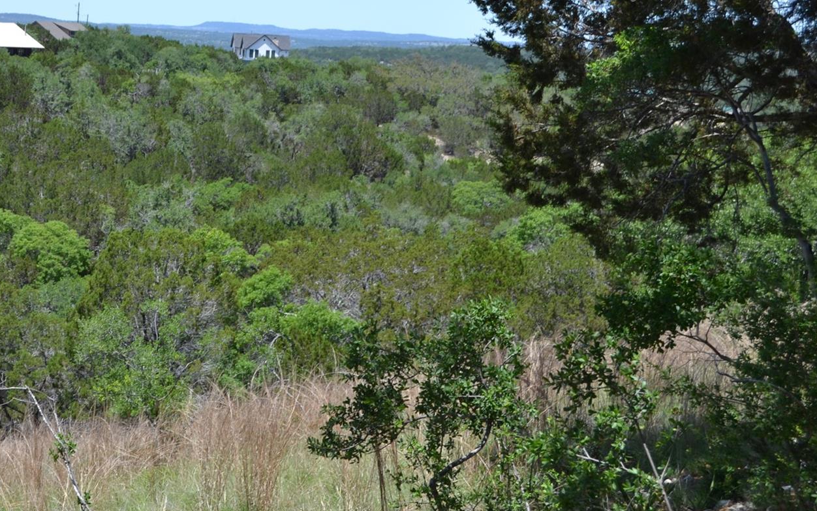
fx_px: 2116
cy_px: 184
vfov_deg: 13.8
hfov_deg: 21.6
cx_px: 151
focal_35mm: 95
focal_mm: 38
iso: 100
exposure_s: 1/200
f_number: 7.1
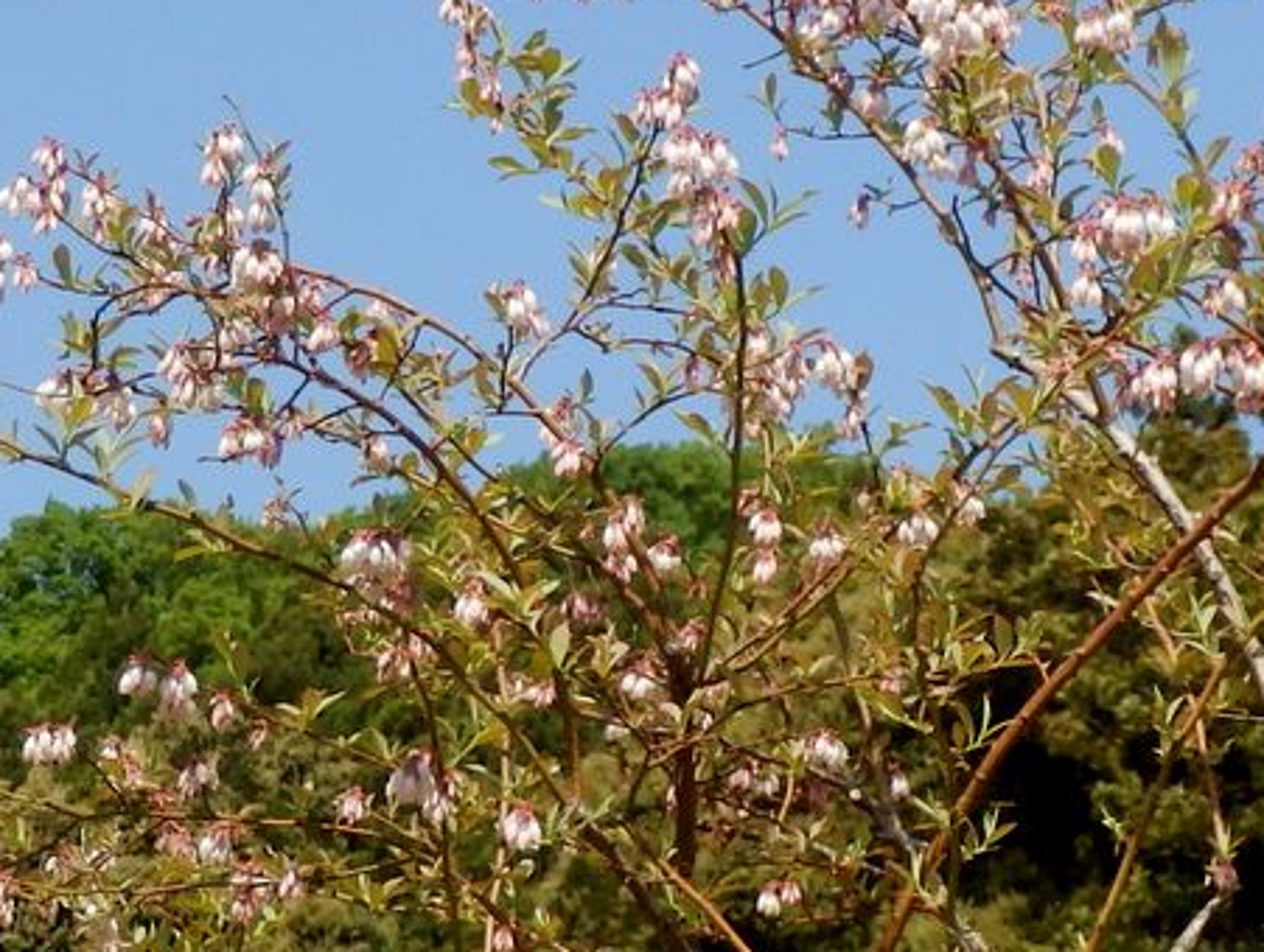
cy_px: 557
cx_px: 936
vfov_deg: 14.7
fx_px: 3695
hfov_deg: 19.3
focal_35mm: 101
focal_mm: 10
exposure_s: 1/500
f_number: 4.5
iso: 80
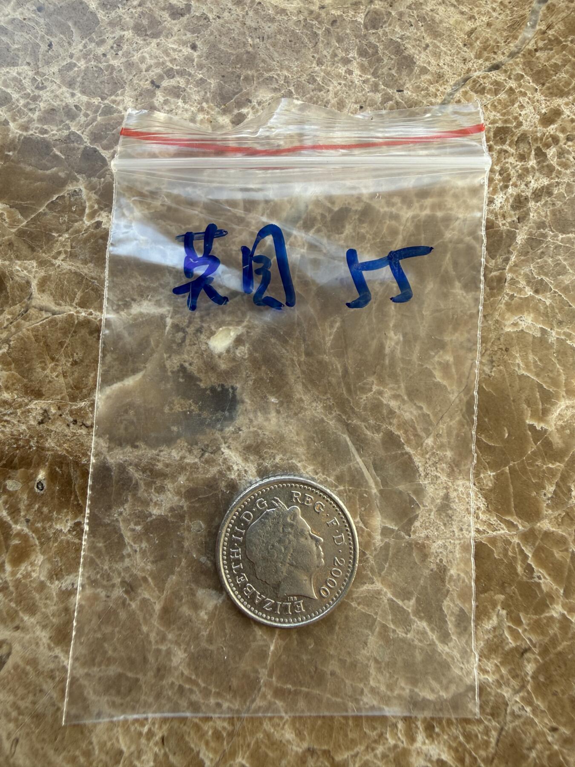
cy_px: 384
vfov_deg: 71.6
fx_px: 532
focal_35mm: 24
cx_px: 288
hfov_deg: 56.8
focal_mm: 2.22
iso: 40
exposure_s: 1/121
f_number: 2.2
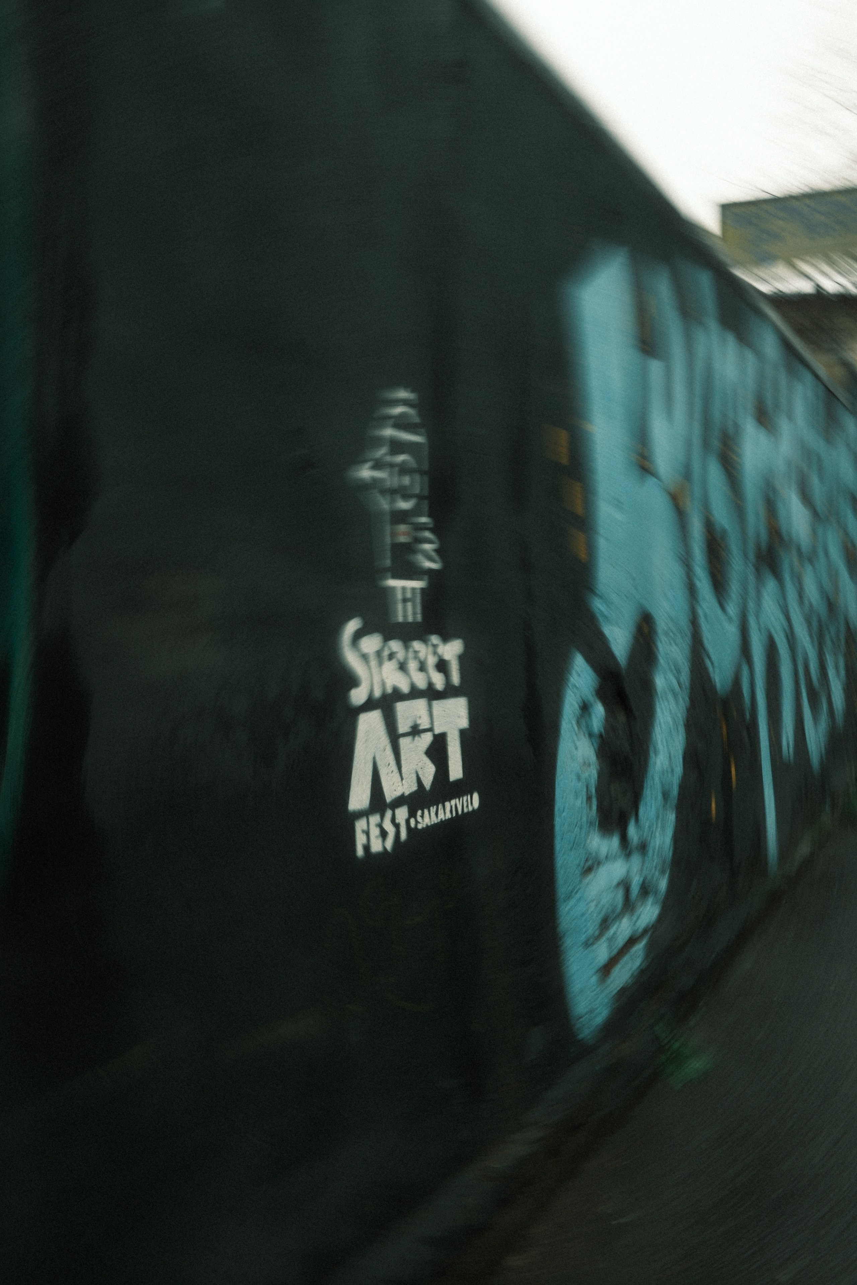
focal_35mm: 35
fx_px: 1250
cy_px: 642
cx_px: 428
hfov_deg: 37.9
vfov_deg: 54.4
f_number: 16
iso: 125
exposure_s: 1/10
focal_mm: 23
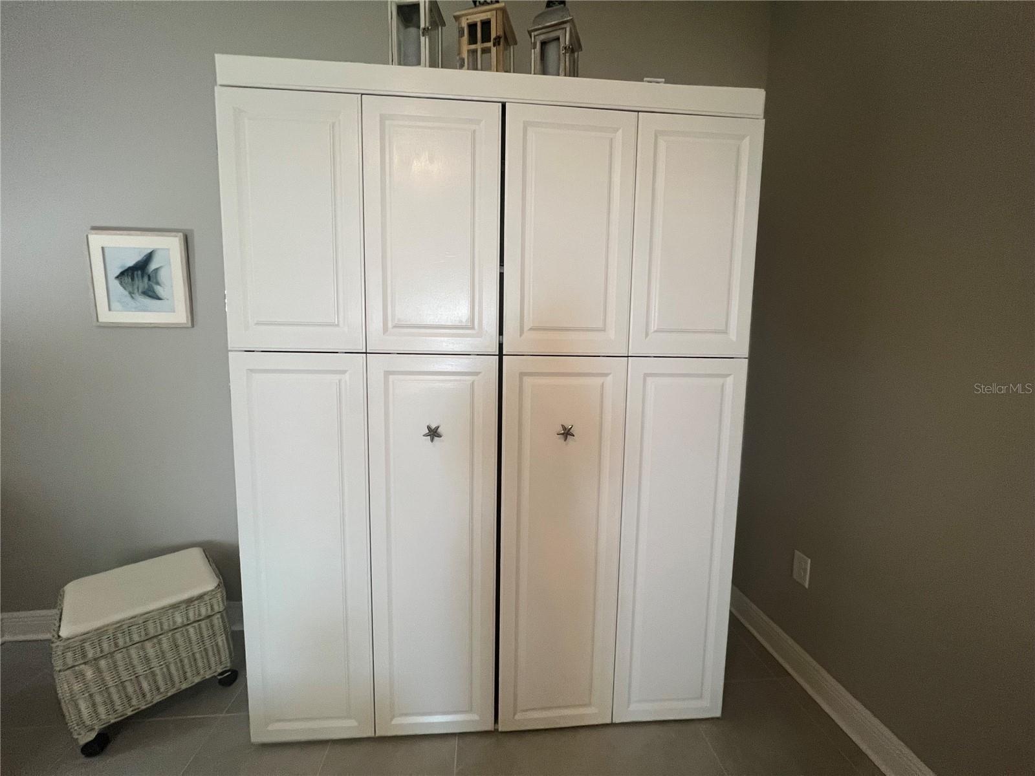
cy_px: 388
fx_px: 389
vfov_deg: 89.9
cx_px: 518
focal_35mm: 13
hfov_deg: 106.2
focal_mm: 1.57
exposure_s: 1/60
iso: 250
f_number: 1.8
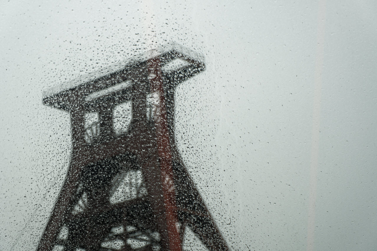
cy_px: 126
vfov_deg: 14.7
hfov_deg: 21.9
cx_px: 188
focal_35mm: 93
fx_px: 974
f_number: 5.3
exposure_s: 1/100
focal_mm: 62
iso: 100
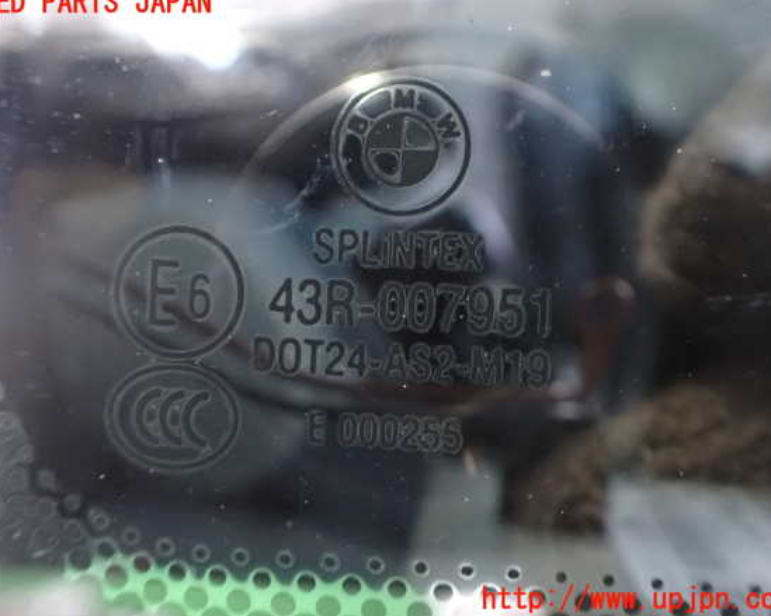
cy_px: 302
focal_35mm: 32
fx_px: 730
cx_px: 378
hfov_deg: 55.7
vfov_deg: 45.8
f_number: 2.3
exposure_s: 1/15
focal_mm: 5.4
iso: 1600
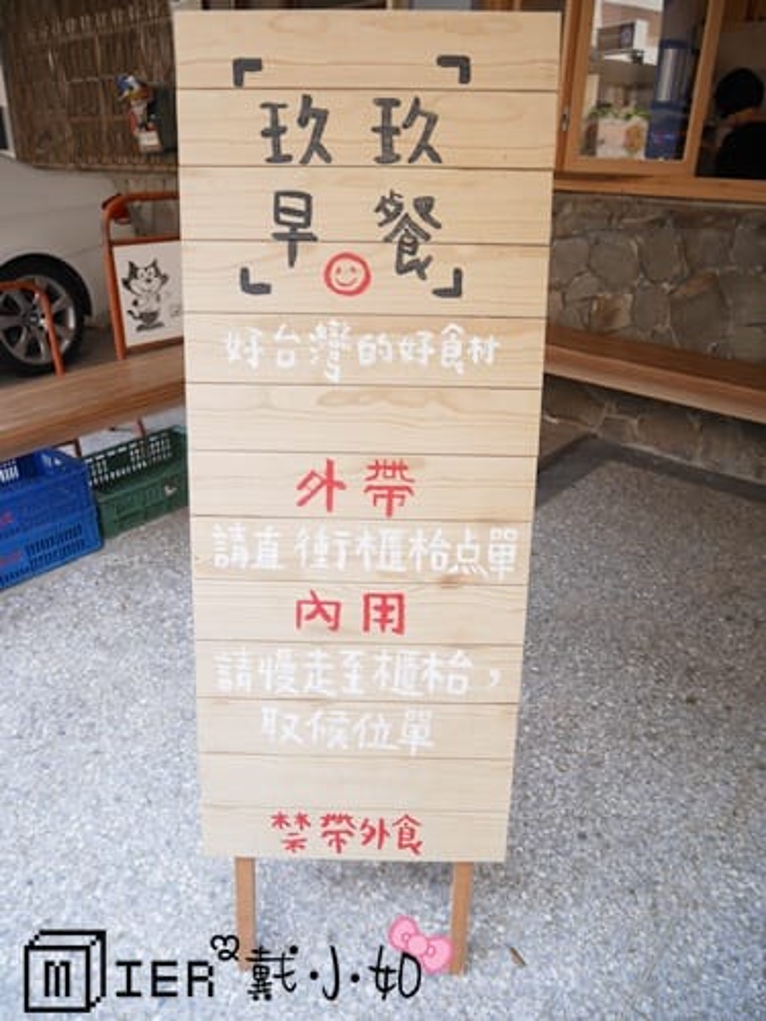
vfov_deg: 71.6
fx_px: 708
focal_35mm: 24
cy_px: 510
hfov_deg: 56.8
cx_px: 383
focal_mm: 12
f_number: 3.5
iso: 250
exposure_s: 1/60
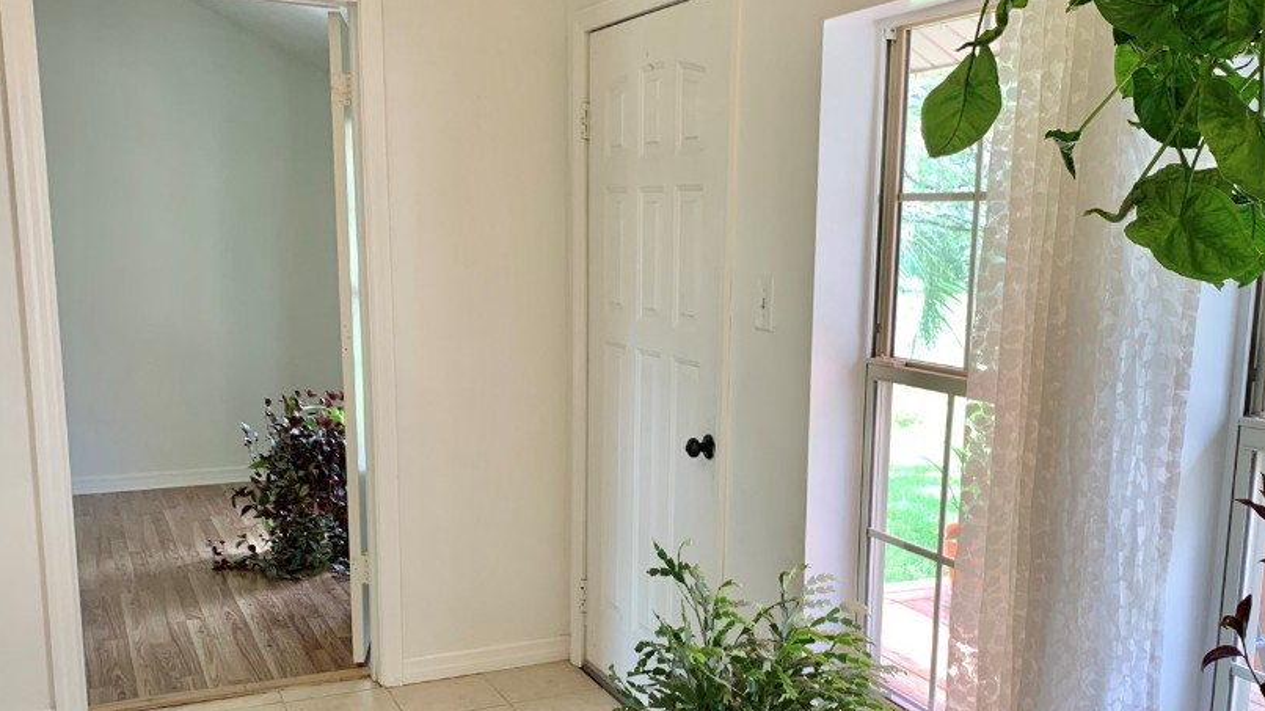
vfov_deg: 32.5
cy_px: 472
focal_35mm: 36
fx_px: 1207
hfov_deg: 54.9
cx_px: 750
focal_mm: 4.25
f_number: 1.8
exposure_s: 1/60
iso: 100
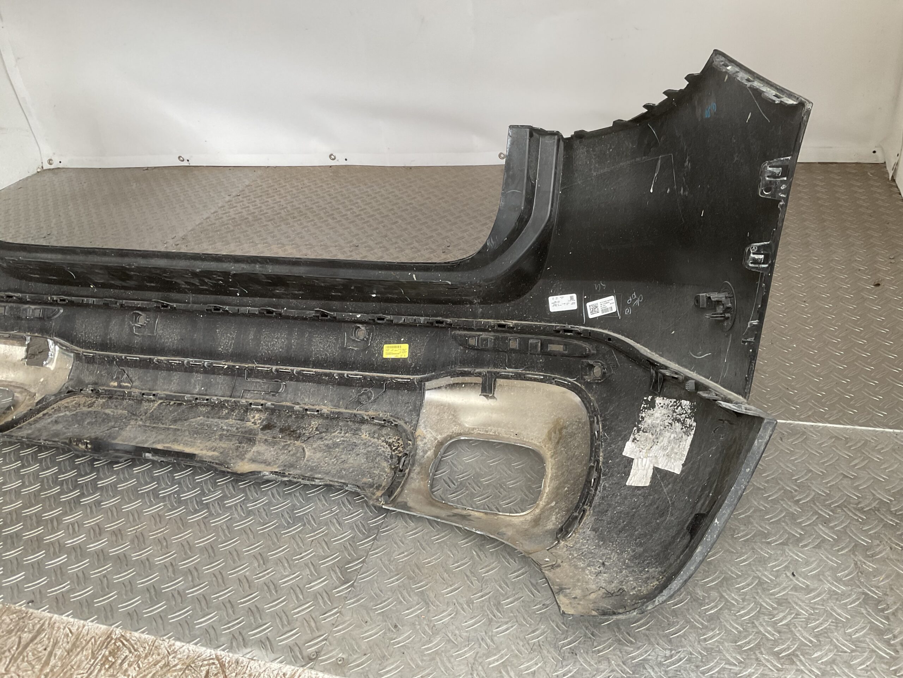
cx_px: 452
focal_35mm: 29
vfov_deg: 48.2
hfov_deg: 61.7
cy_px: 339
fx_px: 756
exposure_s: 1/120
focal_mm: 3
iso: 50
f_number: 1.8
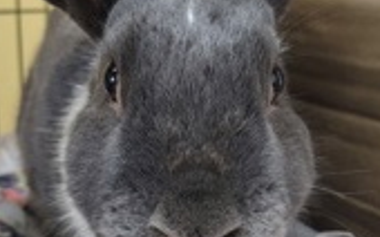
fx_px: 652
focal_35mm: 63
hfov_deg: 32.5
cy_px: 123
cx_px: 171
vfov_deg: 20.6
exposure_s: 1/60
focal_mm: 5.56
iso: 712
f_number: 1.8
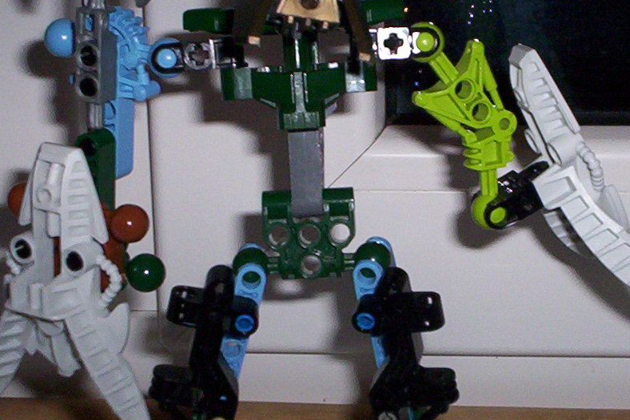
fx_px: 1435
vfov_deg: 16.7
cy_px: 240
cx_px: 429
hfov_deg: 24.6
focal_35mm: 82
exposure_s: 1/60
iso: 140
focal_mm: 4.99
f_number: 4.5
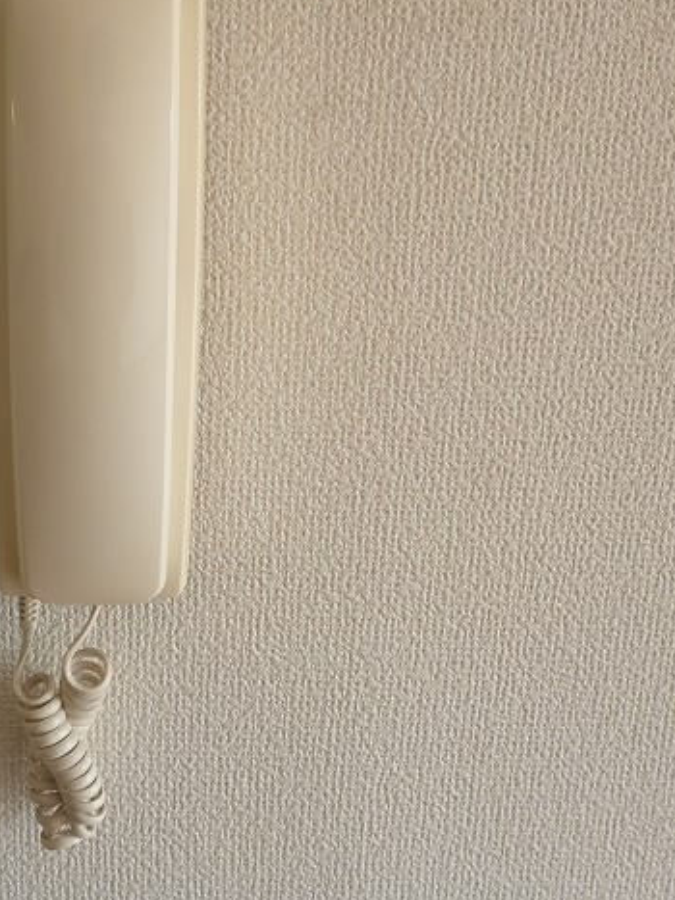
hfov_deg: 33.7
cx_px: 176
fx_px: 1092
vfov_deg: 44.7
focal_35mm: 42
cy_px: 400
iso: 200
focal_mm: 5
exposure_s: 1/60
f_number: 3.1
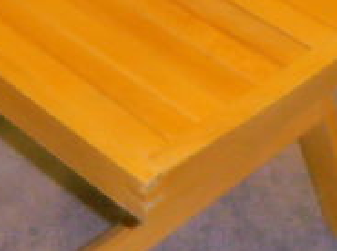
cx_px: -49
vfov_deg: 11.3
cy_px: 11
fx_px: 1263
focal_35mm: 130
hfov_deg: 14.8
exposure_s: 1/30
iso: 125
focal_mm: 4.2
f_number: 3
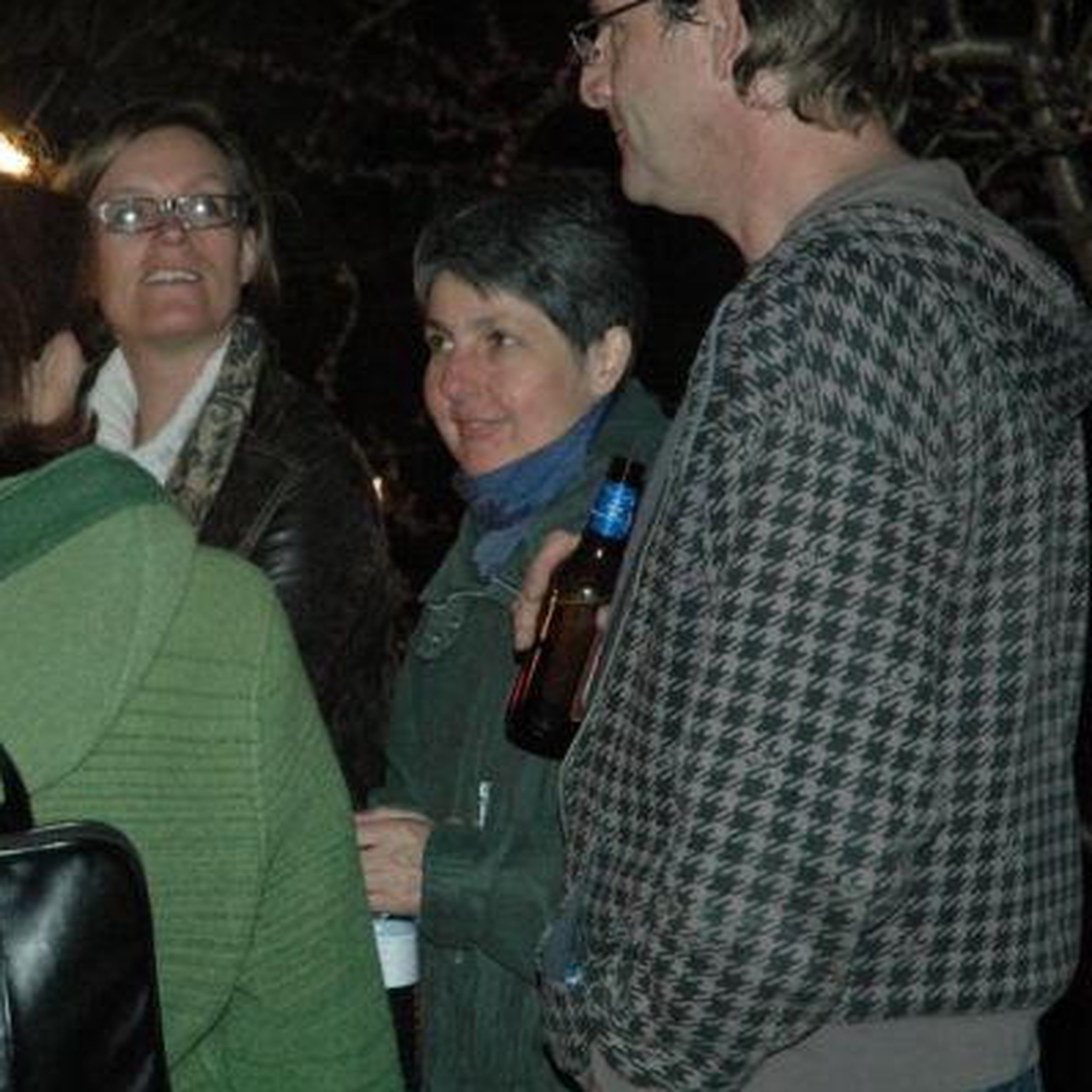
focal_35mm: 135
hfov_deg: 12.9
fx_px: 4818
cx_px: 381
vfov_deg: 12.9
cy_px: 546
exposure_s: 1/60
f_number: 5
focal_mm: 70
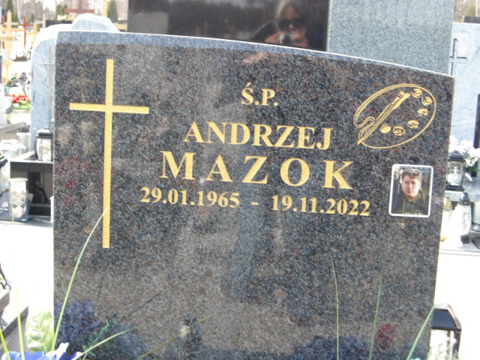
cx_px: 240
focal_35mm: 53
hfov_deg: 36.2
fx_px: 735
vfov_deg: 27.5
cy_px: 180
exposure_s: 1/64
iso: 100
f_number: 4.2
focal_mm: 9.4
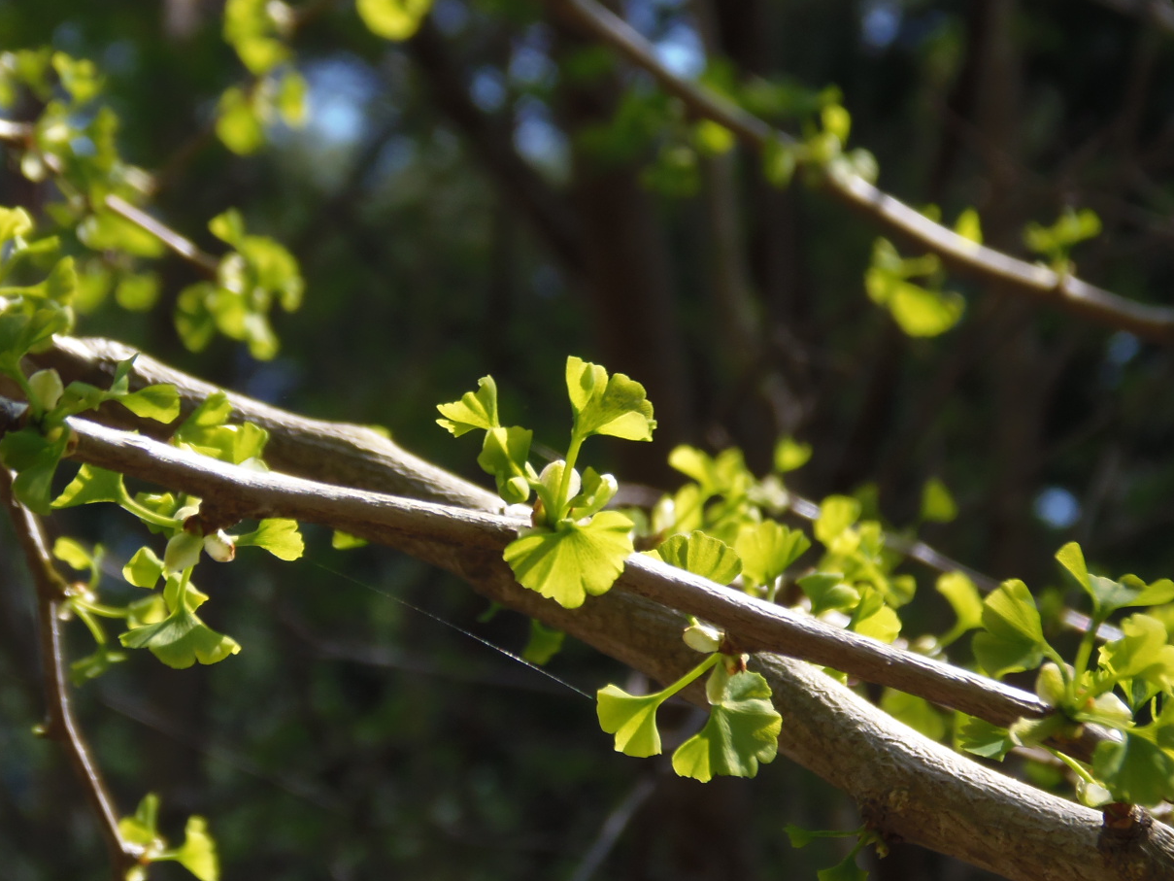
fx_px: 6105
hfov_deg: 11.0
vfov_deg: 8.3
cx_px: 639
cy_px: 471
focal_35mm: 180
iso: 64
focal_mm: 25.2
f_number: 4.7
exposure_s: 1/160
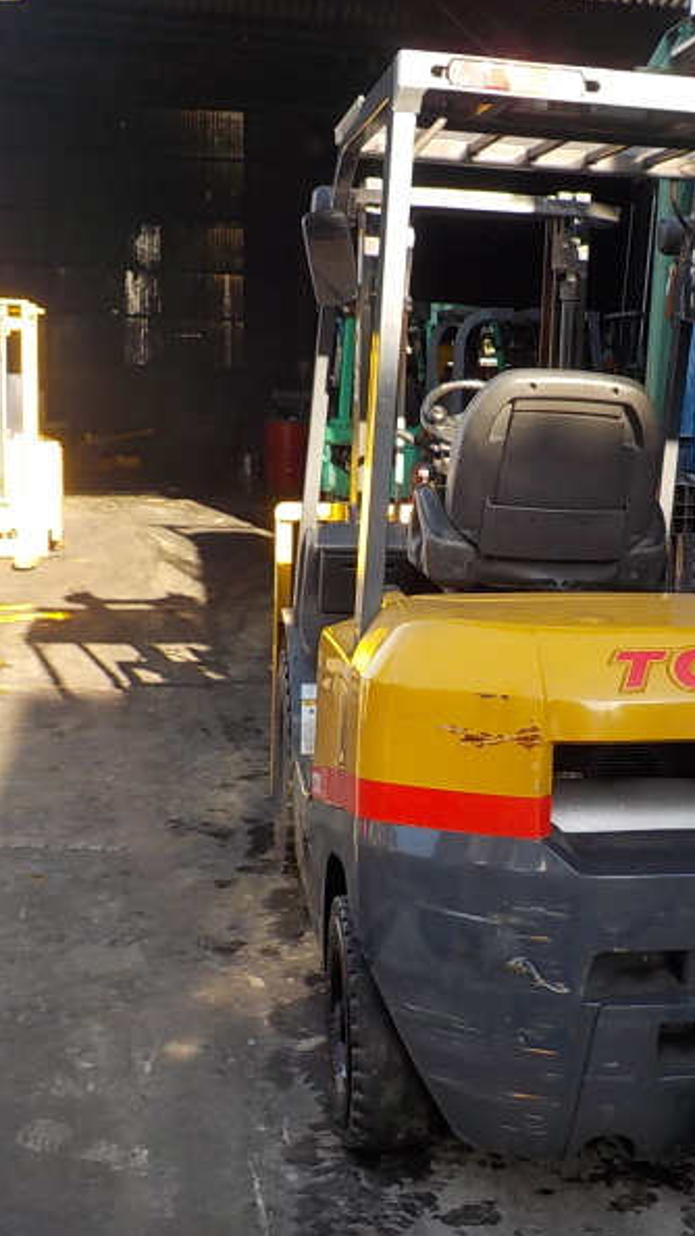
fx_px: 1442
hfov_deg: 26.8
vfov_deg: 46.4
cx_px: 514
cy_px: 620
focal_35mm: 44
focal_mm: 4.1
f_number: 3.3
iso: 125
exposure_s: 1/200
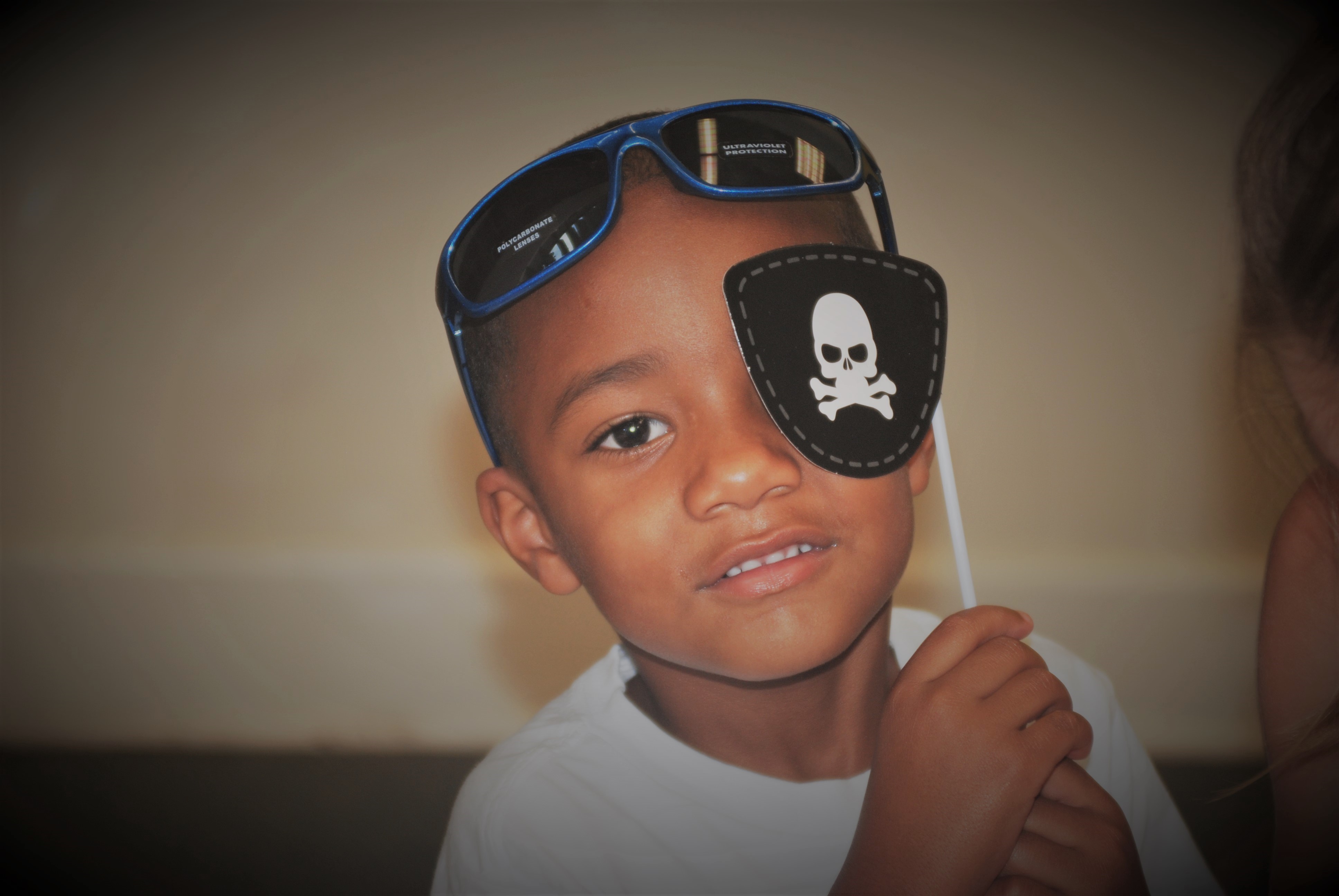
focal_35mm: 117
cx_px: 670
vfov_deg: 11.7
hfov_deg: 17.5
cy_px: 448
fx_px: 4357
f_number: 4.5
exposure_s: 1/60
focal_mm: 78
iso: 200
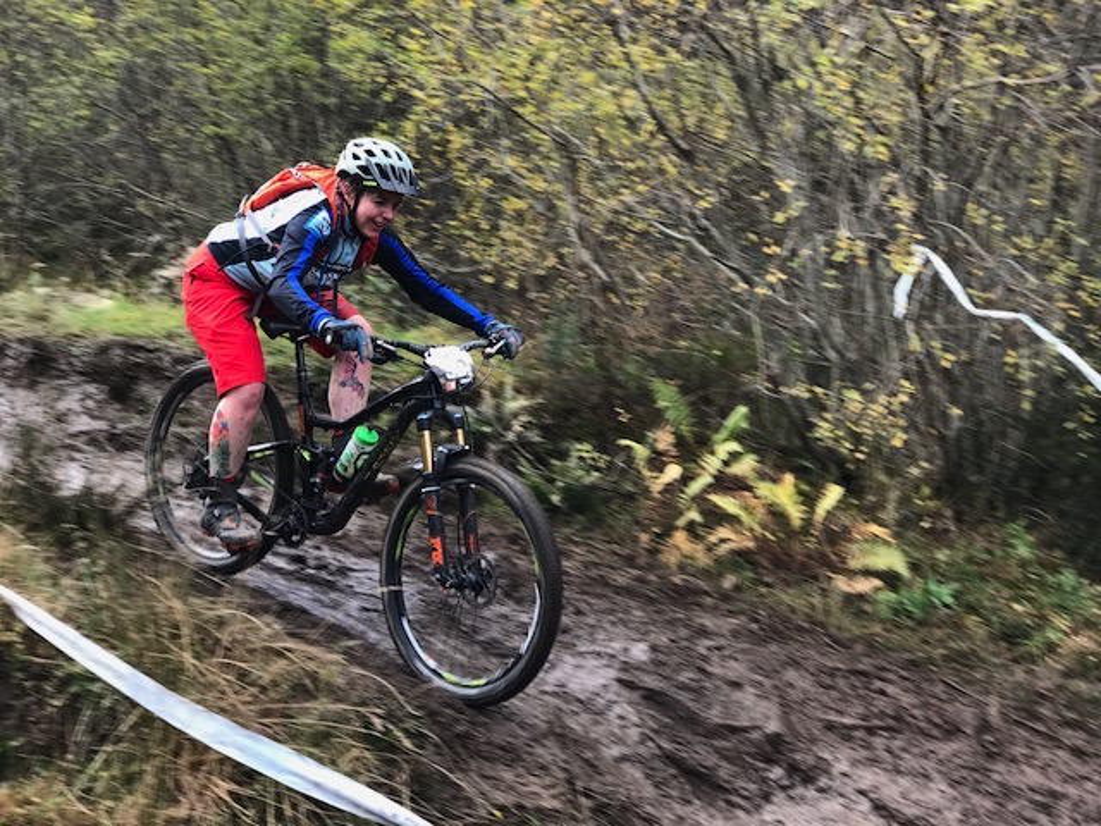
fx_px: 1813
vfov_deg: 25.7
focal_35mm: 57
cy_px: 413
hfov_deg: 33.8
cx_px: 550
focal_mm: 6.6
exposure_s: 1/50
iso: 20
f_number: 2.8
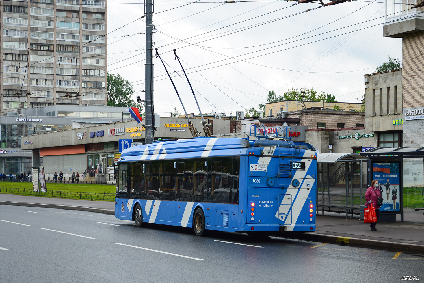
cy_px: 142
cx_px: 212
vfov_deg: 18.9
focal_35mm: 72
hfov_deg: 28.1
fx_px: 848
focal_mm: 48
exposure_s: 1/250
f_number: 5.6
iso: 200
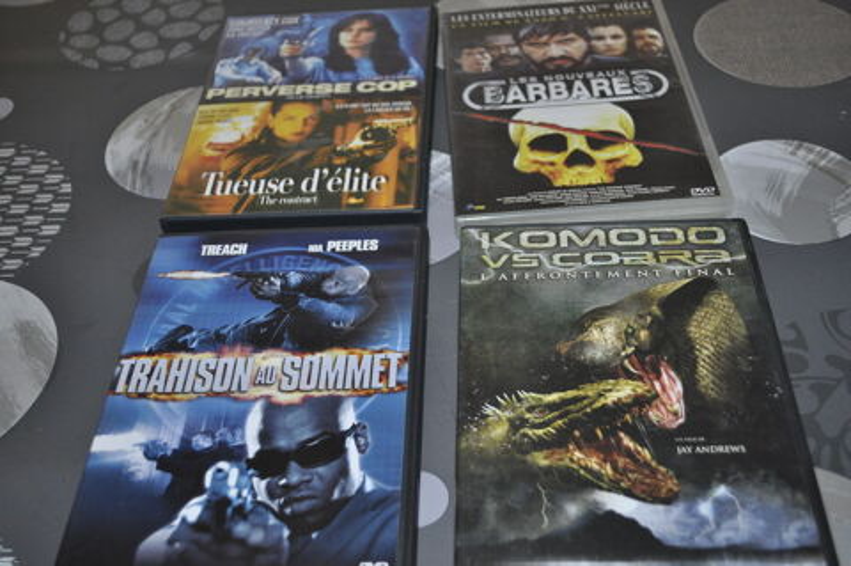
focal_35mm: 39
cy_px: 283
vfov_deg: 34.1
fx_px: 921
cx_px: 426
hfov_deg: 49.6
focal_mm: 26
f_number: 4.2
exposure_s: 1/60
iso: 500
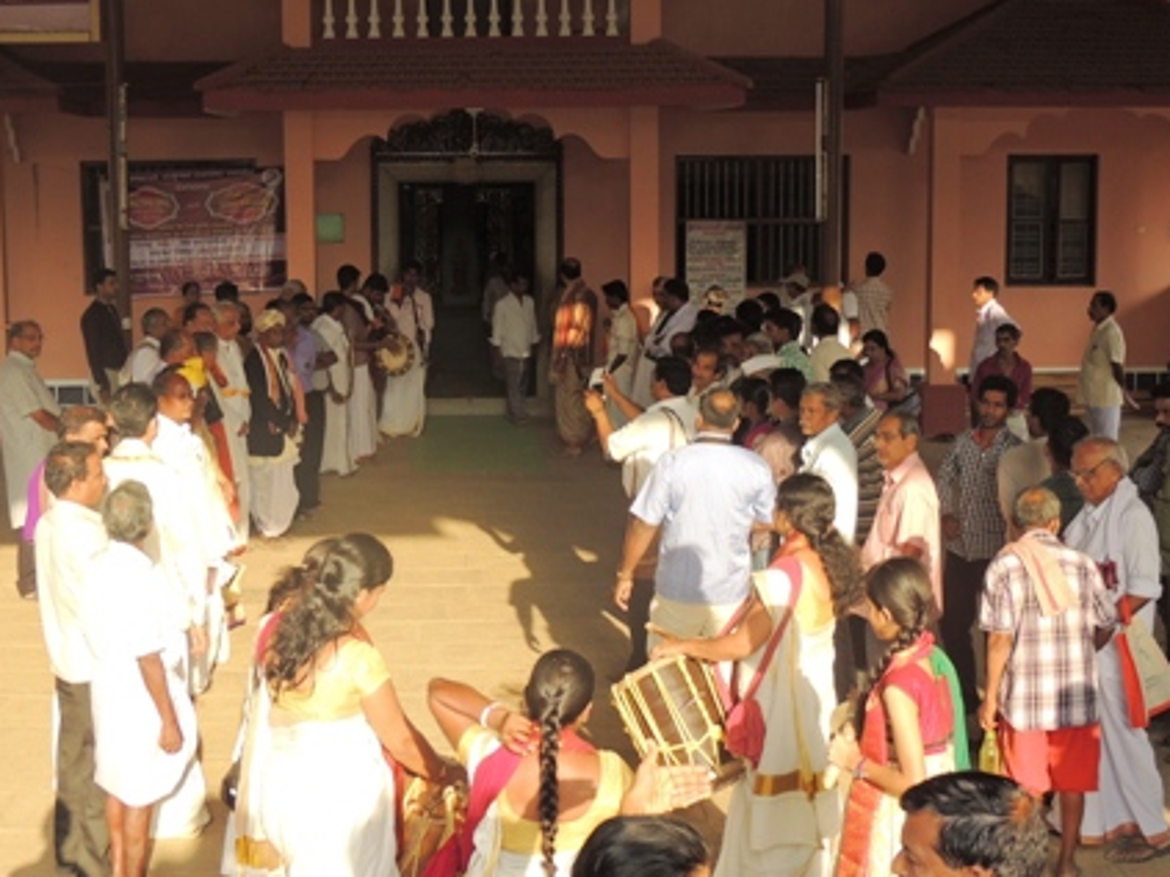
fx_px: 2129
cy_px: 501
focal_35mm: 63
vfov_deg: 23.3
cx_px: 488
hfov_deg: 30.7
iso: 100
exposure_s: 1/160
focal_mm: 8.9
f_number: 3.6
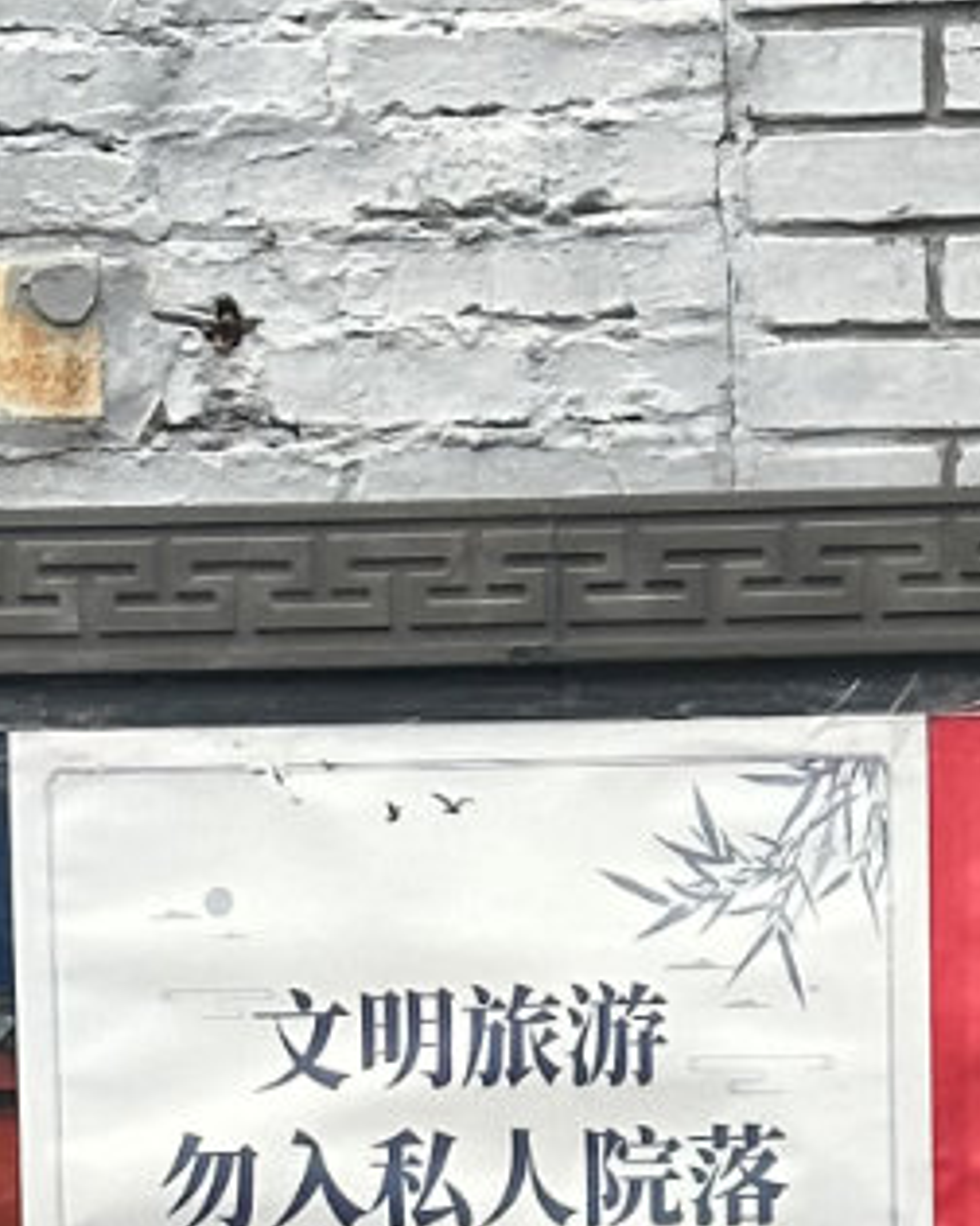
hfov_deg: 6.5
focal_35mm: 238
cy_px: 2724
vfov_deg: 7.7
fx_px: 8629
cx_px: 1198
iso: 64
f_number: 1.8
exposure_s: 1/623
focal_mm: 6.9
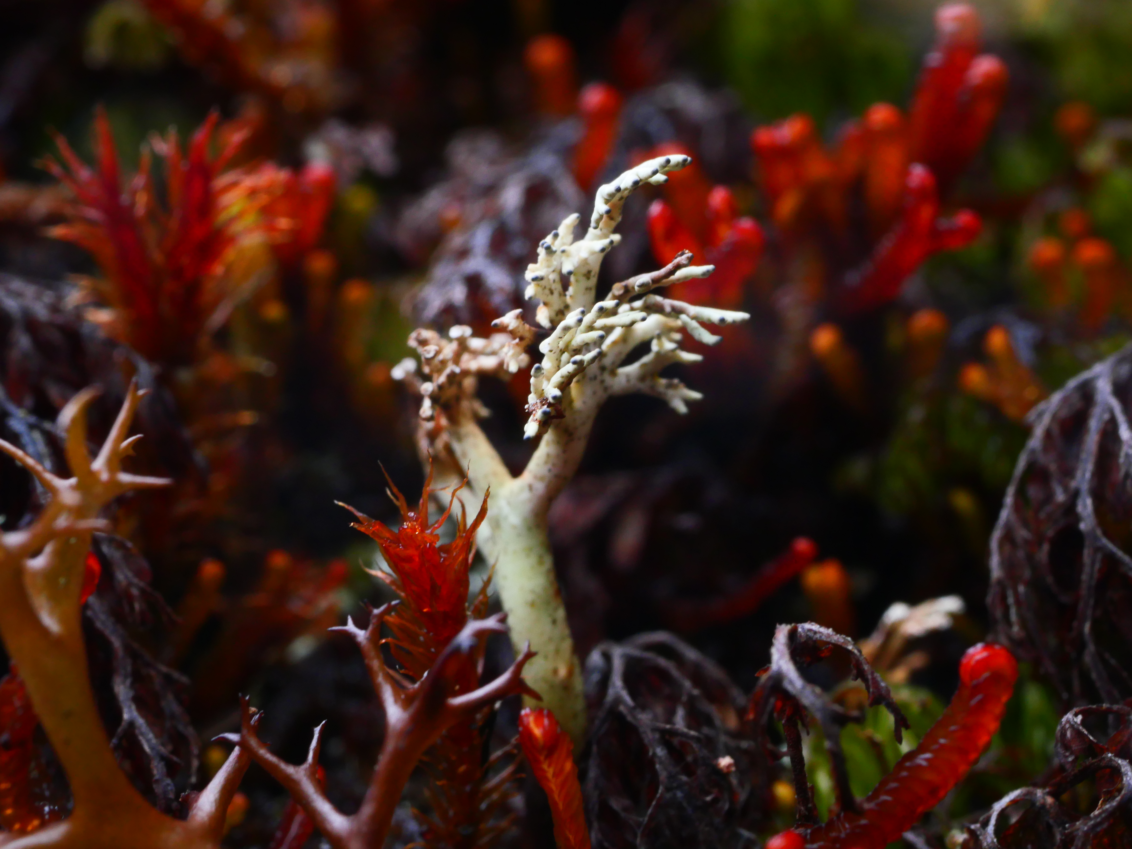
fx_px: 1962
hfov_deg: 32.2
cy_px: 424
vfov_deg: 24.4
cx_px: 566
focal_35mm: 60
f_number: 10
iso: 1000
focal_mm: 30
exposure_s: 1/60
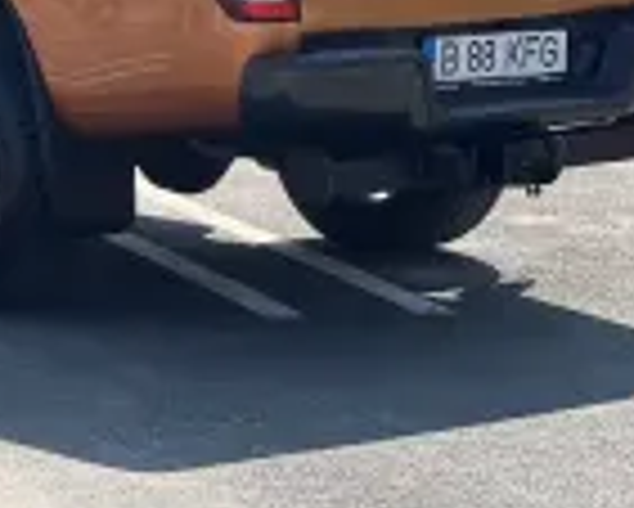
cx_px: -72
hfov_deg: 9.9
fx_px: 3605
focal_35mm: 192
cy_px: 27
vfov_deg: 8.0
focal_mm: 9
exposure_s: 1/287
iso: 25
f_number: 2.8
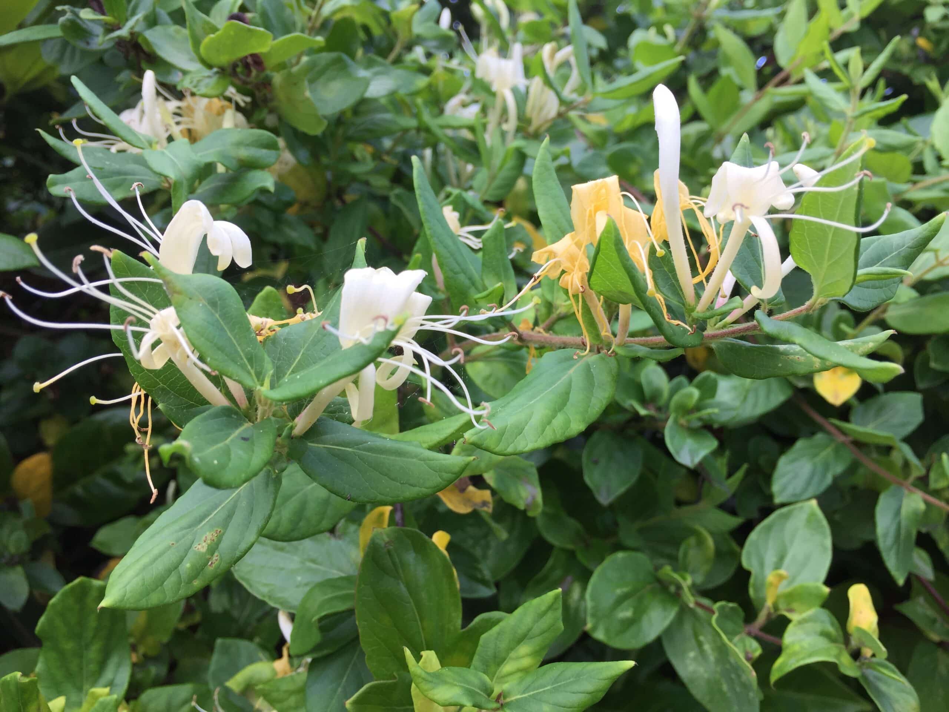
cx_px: 474
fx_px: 795
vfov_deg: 48.2
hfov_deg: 61.7
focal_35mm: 29
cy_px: 356
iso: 32
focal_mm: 4.15
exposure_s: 1/321
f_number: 2.2
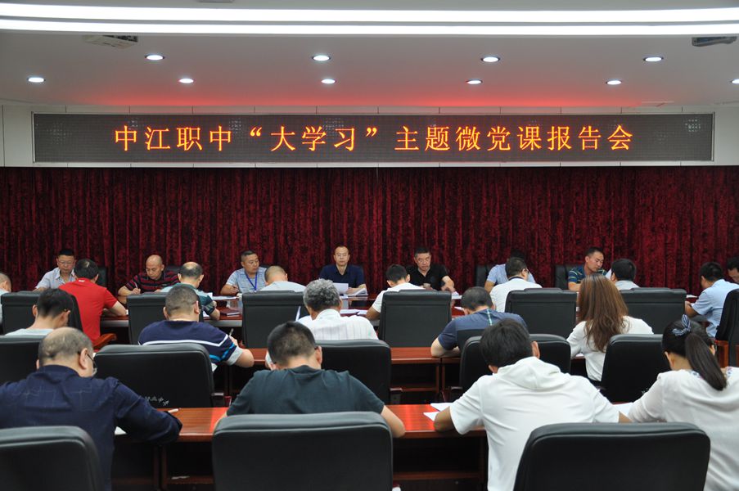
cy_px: 246
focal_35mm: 38
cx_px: 370
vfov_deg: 35.4
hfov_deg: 51.3
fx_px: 769
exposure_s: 1/15
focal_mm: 25
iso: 560
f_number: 4
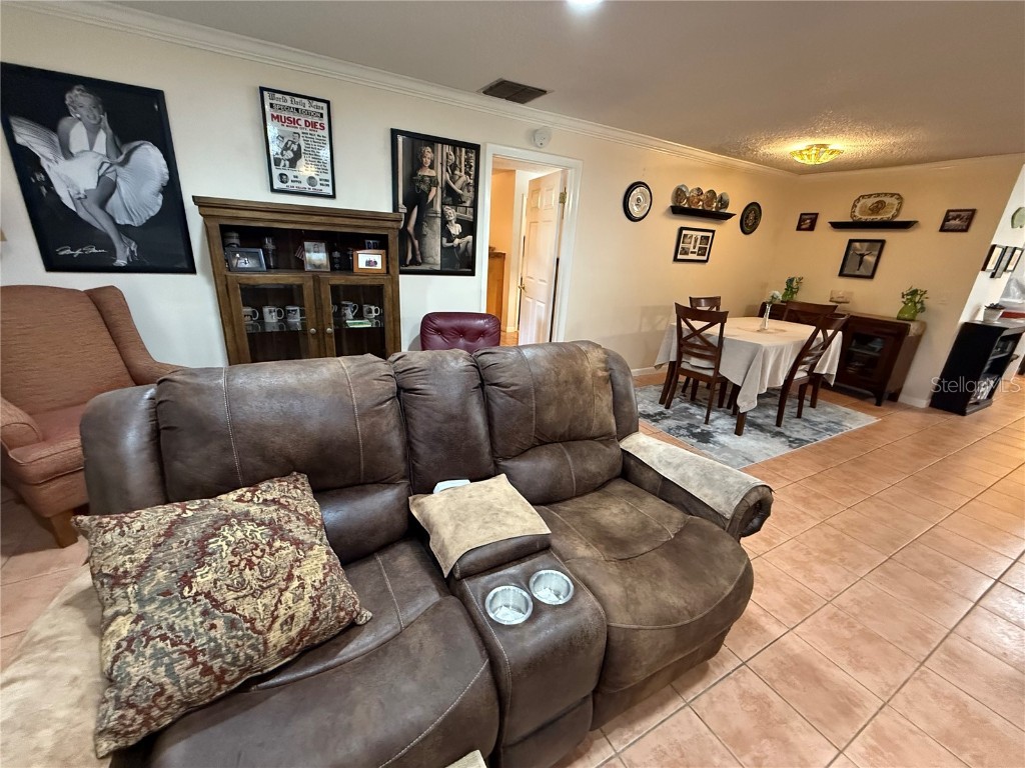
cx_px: 512
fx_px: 415
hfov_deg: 102.1
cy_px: 384
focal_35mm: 14
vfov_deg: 85.7
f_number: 2.2
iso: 800
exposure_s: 1/60
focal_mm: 2.22
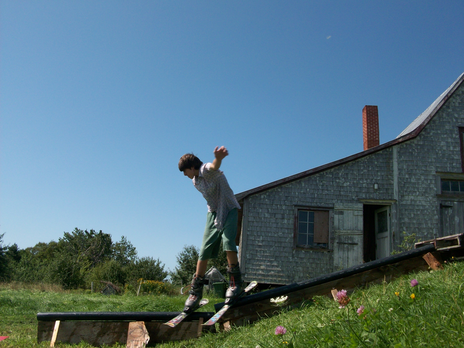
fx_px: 456
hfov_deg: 54.0
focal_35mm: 34
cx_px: 232
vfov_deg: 41.8
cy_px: 174
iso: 64
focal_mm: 5.7
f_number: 5.5
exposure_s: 1/393
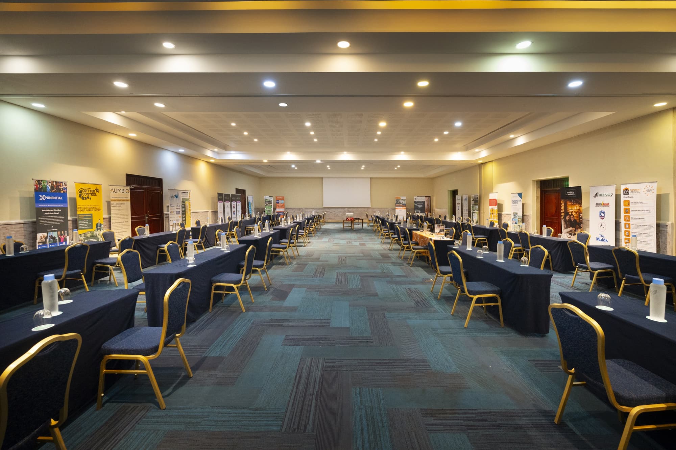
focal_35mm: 16
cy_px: 225
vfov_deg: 73.7
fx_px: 300
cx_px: 338
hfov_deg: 96.7
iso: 3200
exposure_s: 1/100
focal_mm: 16
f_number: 4
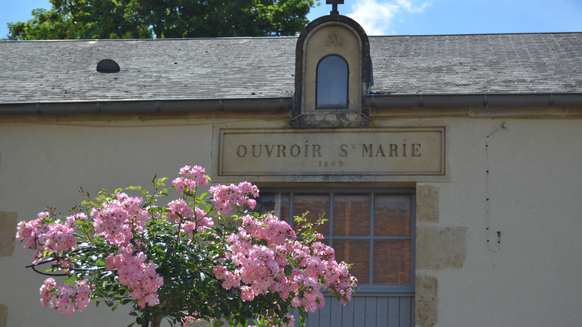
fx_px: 1219
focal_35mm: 79
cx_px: 292
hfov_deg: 26.8
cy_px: 171
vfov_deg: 15.3
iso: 500
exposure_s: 1/2500
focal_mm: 50
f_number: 6.3
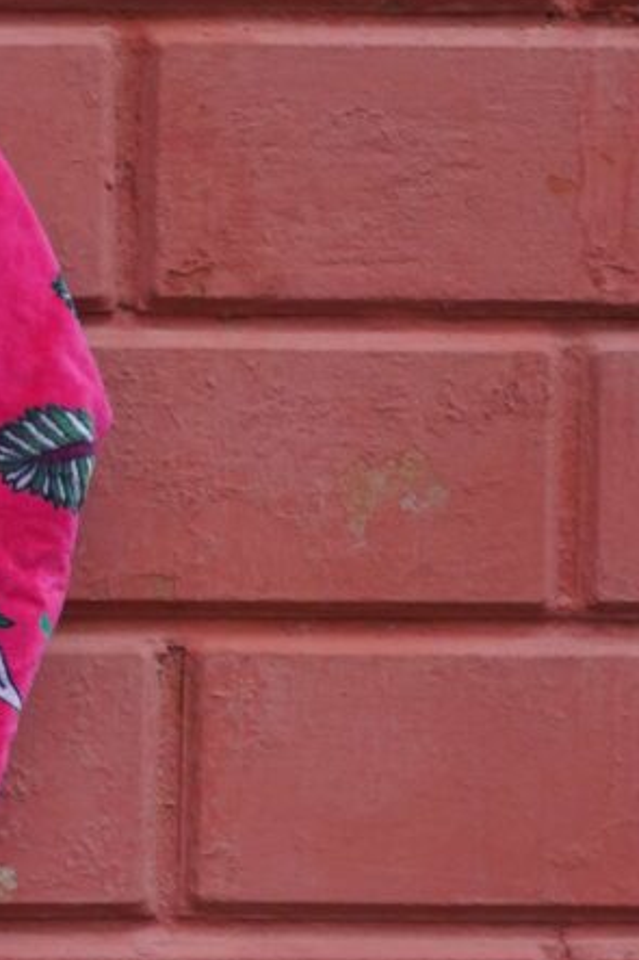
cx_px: -1149
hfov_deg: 4.6
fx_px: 7700
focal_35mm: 289
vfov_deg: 7.1
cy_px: 1166
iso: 400
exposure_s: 1/125
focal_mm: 50
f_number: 5
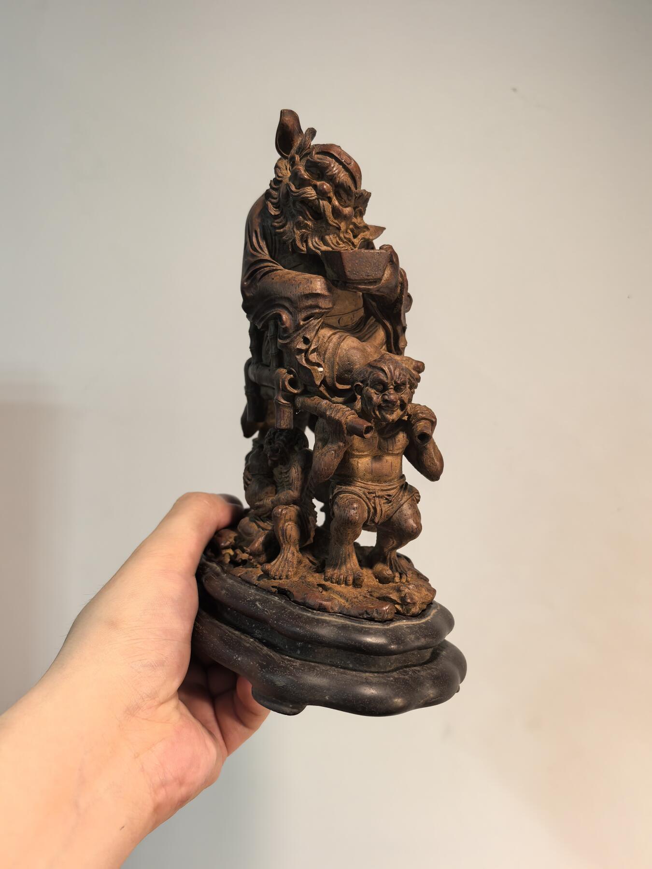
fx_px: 678
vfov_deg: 65.3
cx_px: 326
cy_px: 434
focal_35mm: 27
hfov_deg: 51.4
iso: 320
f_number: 2
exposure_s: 1/100
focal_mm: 6.98
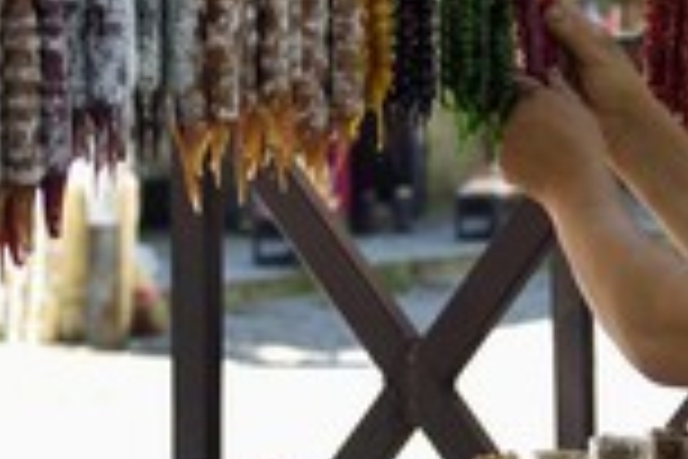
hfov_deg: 10.7
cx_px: 535
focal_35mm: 192
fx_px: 3669
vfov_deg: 7.1
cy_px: 112
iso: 200
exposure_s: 1/250
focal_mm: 70
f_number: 5.6
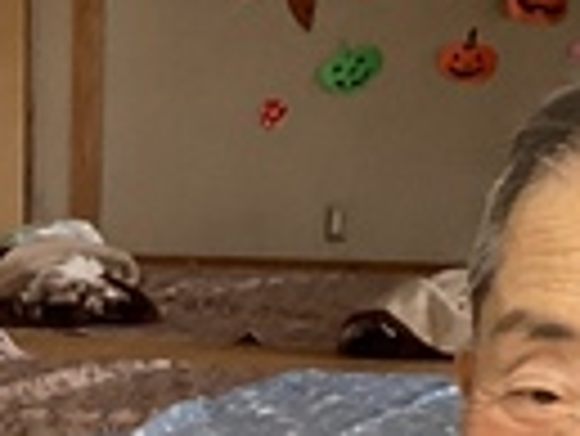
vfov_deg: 9.4
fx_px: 2415
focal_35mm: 144
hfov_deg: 13.4
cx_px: -81
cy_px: 971
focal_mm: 3.3
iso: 200
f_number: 2.4
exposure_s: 1/60
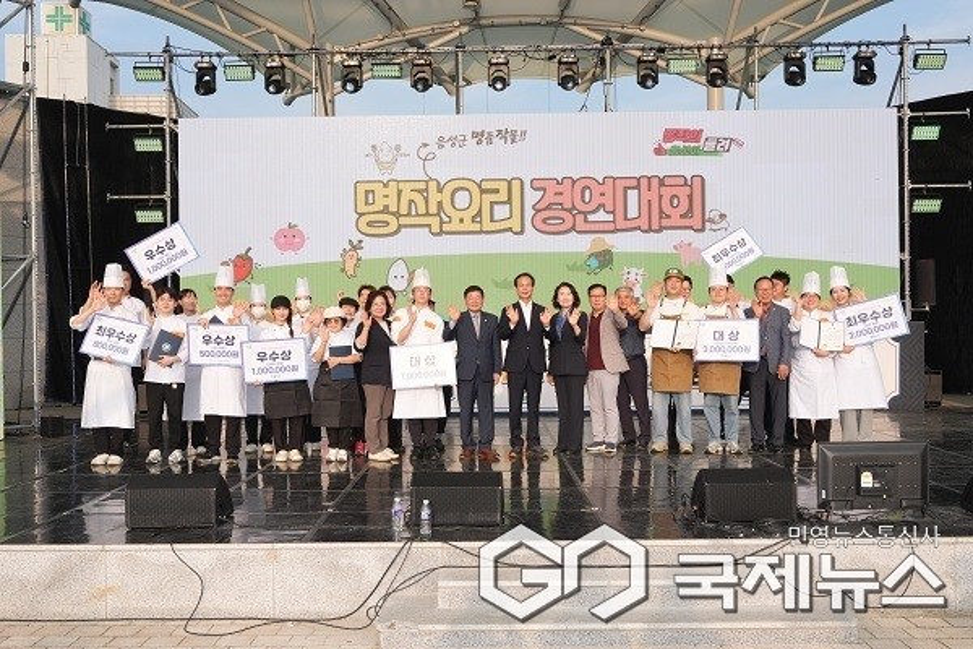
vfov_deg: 36.9
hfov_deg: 53.1
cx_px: 486
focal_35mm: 36
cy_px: 324
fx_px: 973
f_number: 10
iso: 800
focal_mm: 36
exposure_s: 1/400
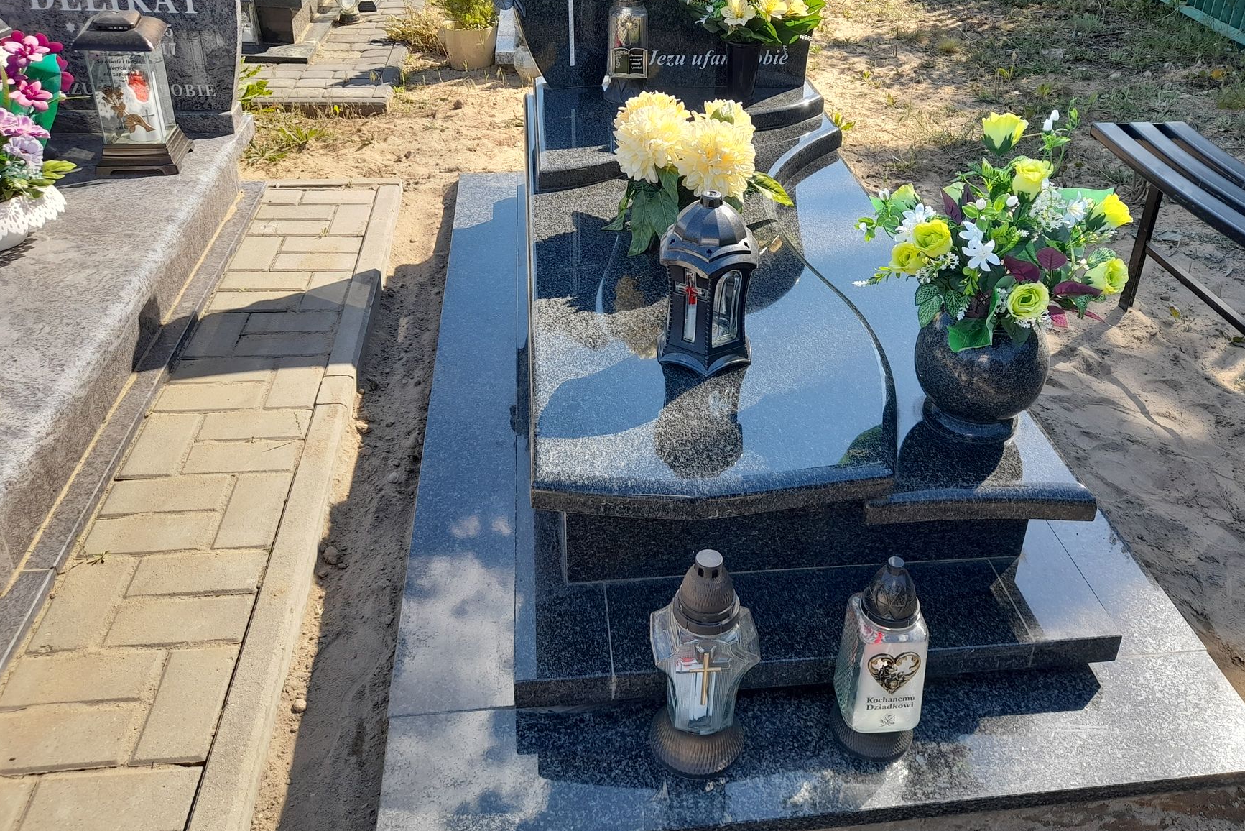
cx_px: 680
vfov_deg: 43.2
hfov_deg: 61.8
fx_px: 1038
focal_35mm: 30
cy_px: 300
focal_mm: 4.6
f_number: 2
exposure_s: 1/244
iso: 20
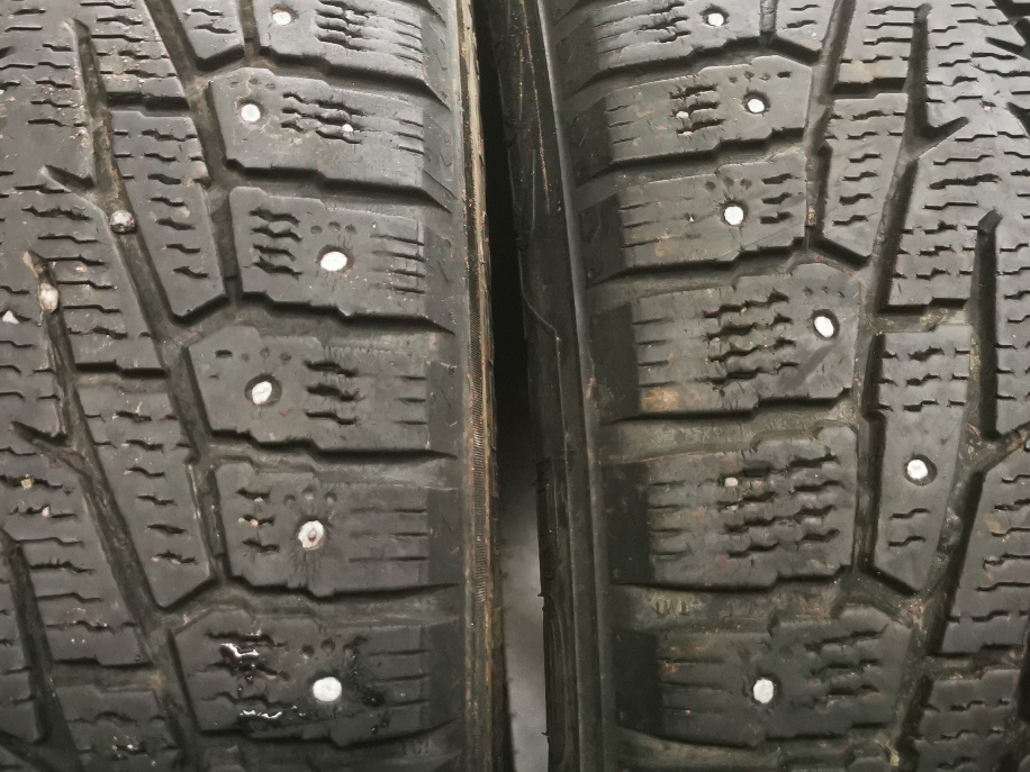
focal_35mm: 43
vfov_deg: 32.7
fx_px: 1279
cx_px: 450
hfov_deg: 43.8
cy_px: 165
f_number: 1.6
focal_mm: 5.56
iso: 500
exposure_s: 1/25
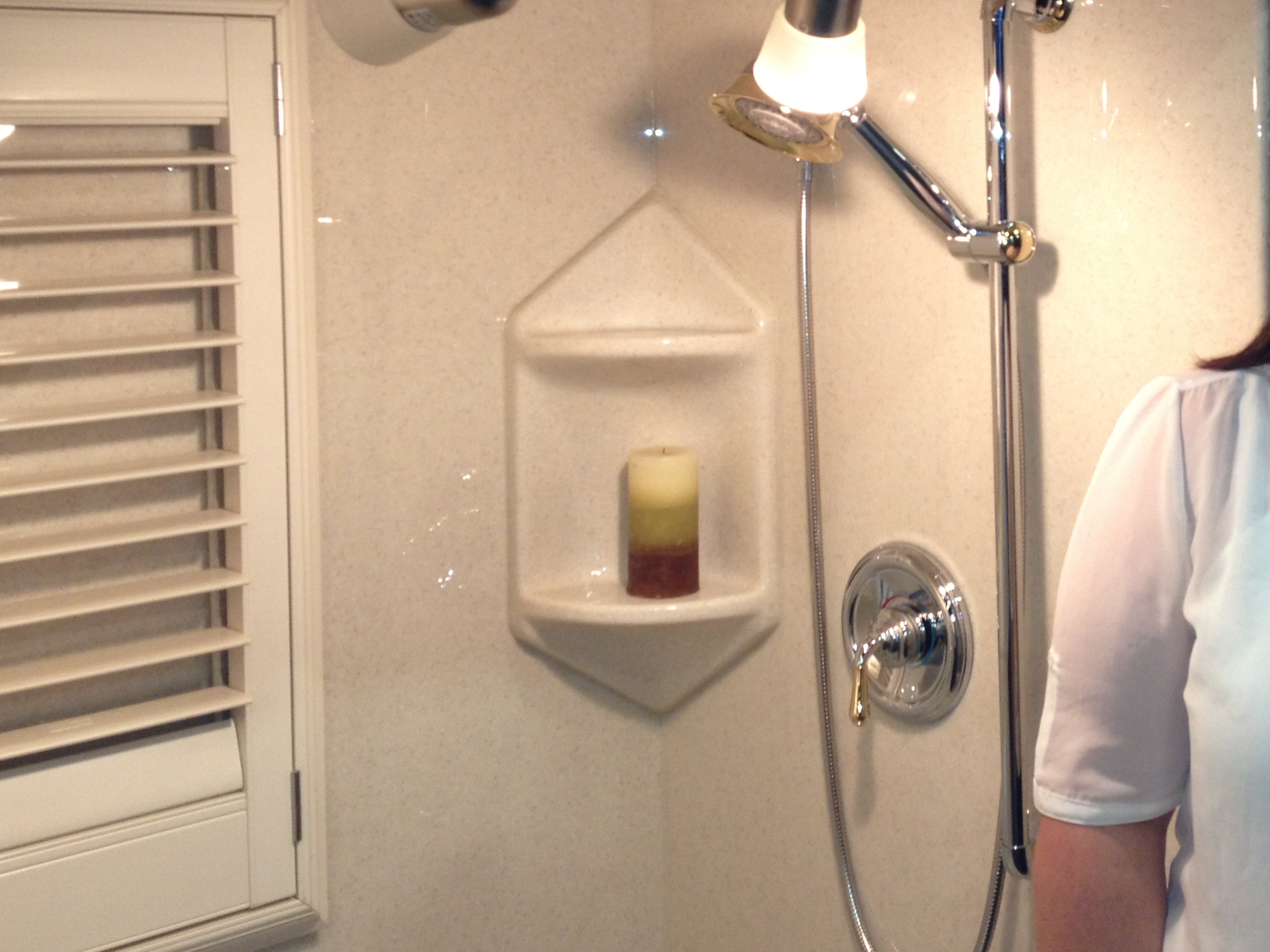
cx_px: 957
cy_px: 253
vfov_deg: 25.0
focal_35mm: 58
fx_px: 2128
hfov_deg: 32.6
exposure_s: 1/20
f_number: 2.4
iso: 80
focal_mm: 4.28
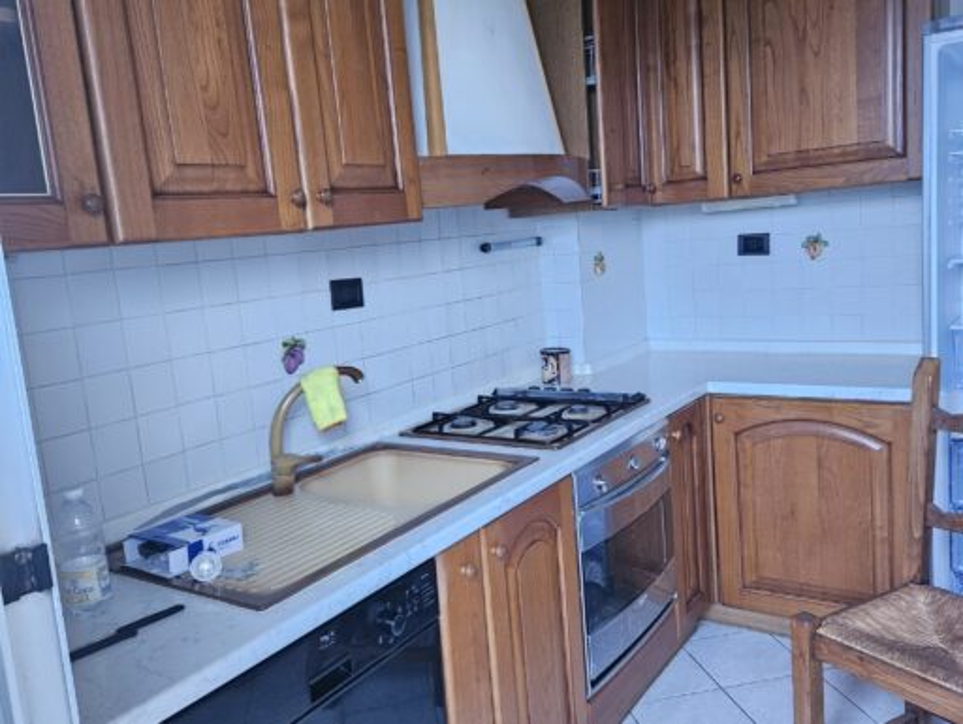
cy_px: 362
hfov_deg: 73.9
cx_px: 482
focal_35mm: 23
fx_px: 640
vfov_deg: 59.0
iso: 500
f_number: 1.8
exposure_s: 1/33
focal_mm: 5.4
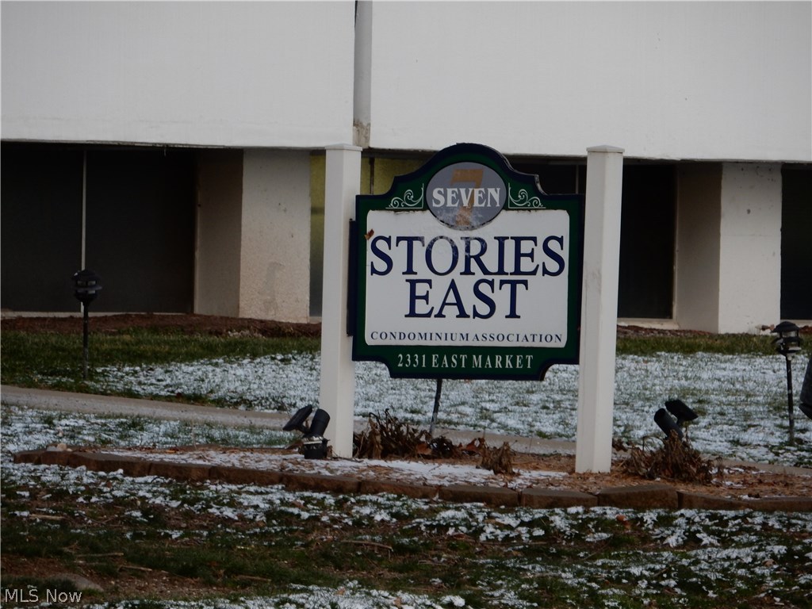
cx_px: 406
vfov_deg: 3.9
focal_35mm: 380
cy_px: 304
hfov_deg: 5.2
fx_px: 8914
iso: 125
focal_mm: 67.8
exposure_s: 1/50
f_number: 6.3
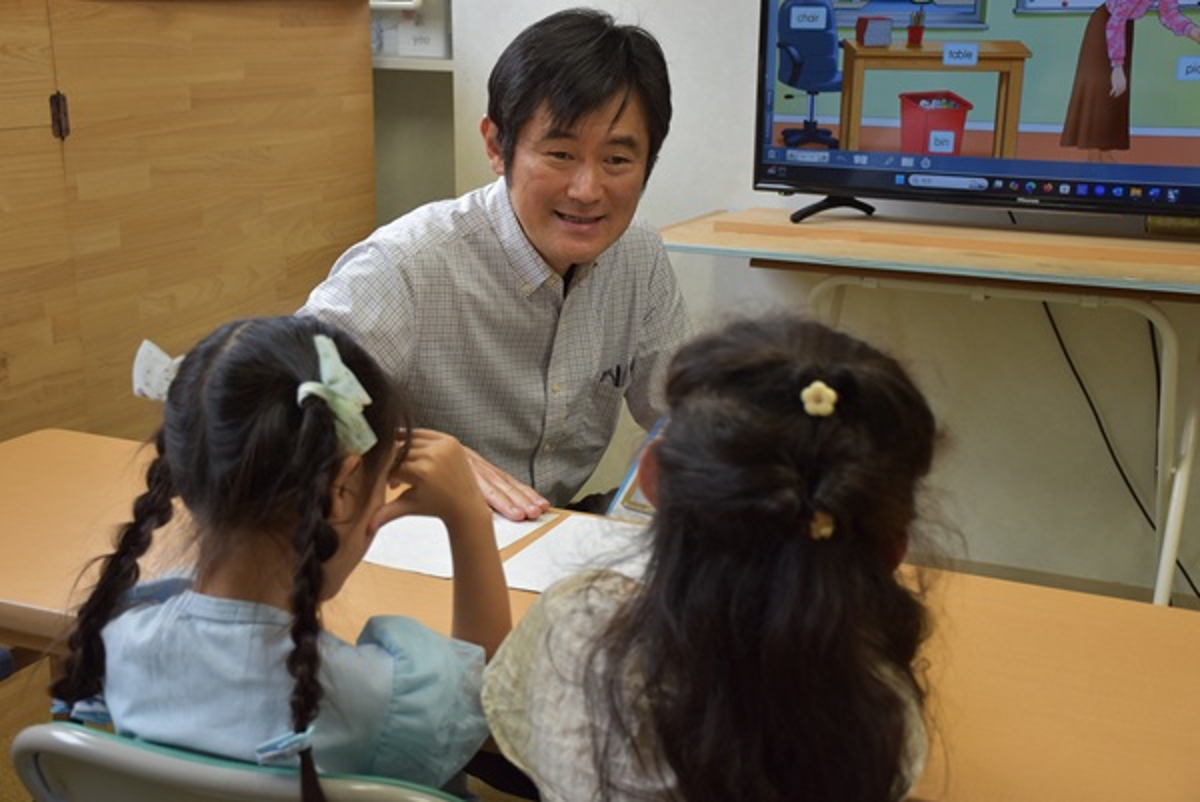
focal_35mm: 48
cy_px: 401
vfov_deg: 28.1
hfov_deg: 41.1
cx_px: 600
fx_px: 1601
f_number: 5.6
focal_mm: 32
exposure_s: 1/100
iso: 400
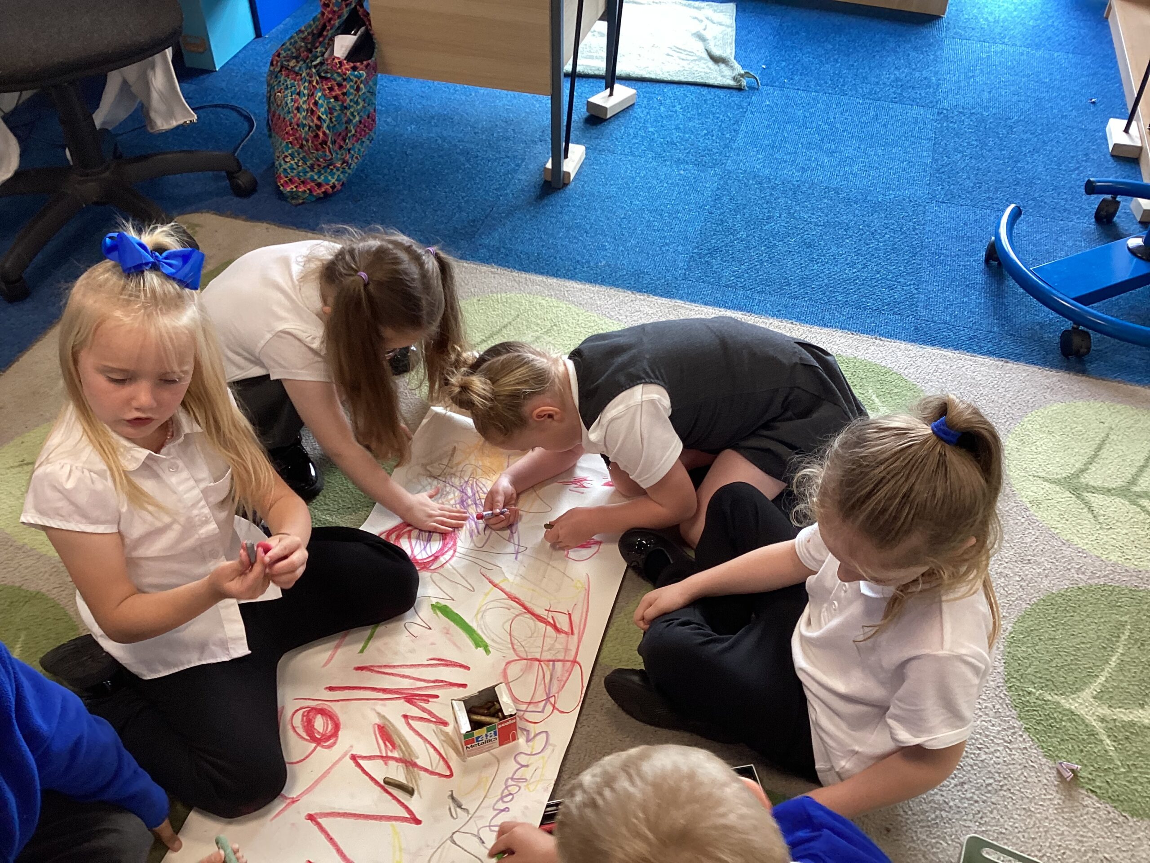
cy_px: 432
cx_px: 575
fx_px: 1030
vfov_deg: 45.4
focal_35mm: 31
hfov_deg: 58.4
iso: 50
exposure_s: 1/50
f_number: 2.4
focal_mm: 3.3
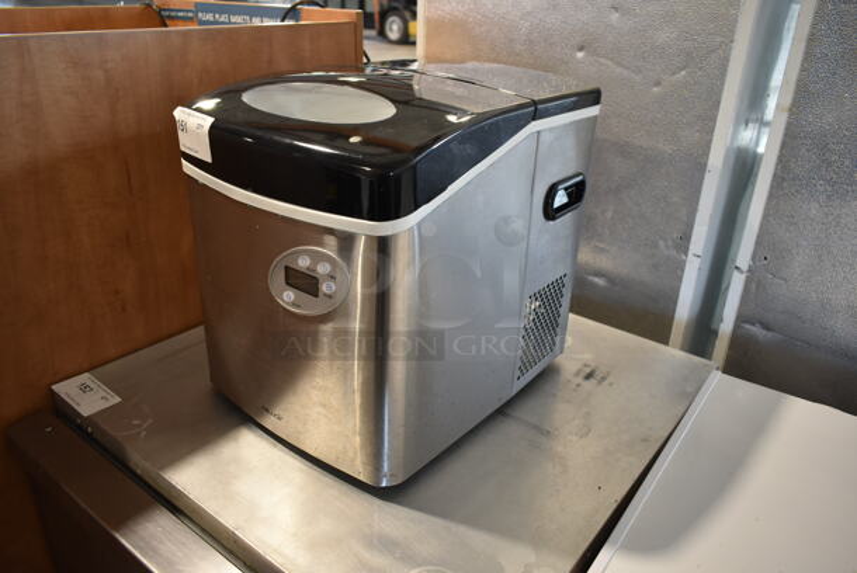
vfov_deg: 48.0
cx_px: 428
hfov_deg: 67.3
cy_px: 286
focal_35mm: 27
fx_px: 643
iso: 500
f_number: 3.5
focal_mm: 18
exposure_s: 1/30
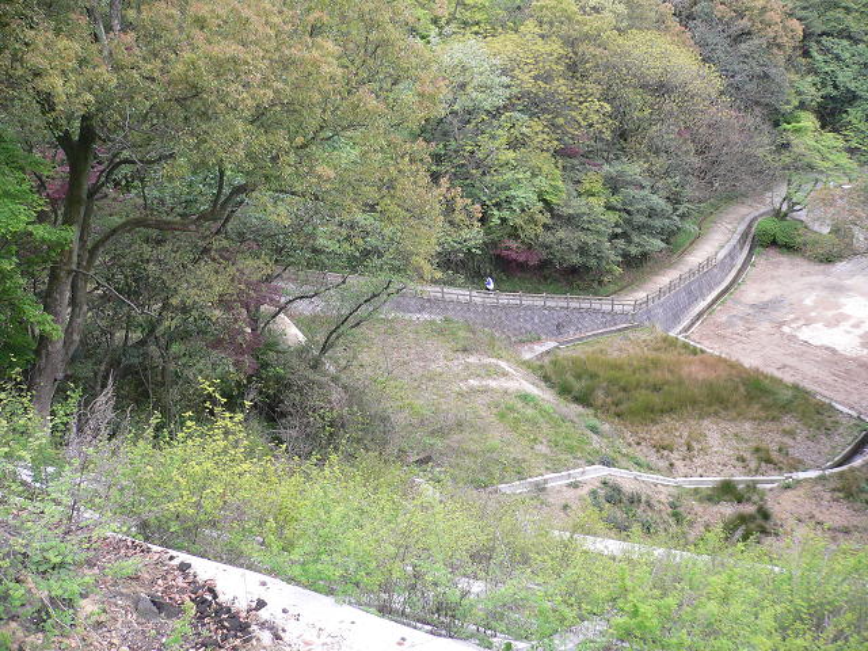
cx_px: 434
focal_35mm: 35
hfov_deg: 52.6
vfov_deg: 40.7
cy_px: 326
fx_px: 878
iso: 200
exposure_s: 1/60
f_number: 2.8
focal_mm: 5.8
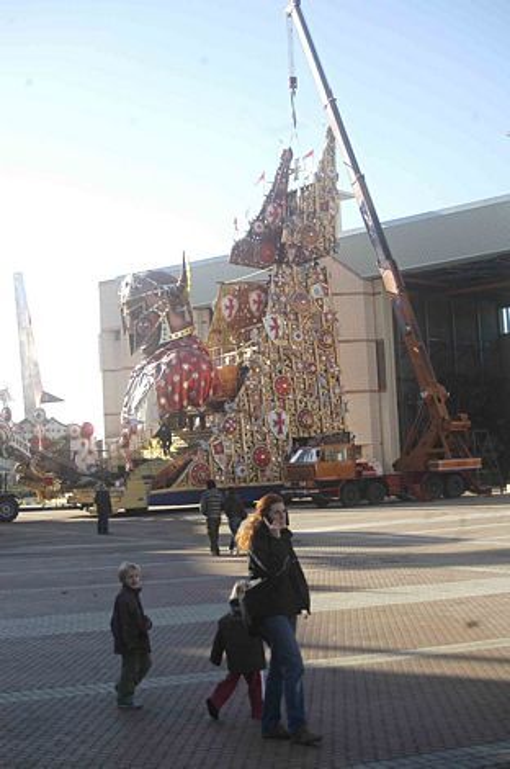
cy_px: 384
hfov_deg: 23.7
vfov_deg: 35.1
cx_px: 255
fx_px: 1215
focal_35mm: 57
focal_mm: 38
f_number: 5
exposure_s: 1/750
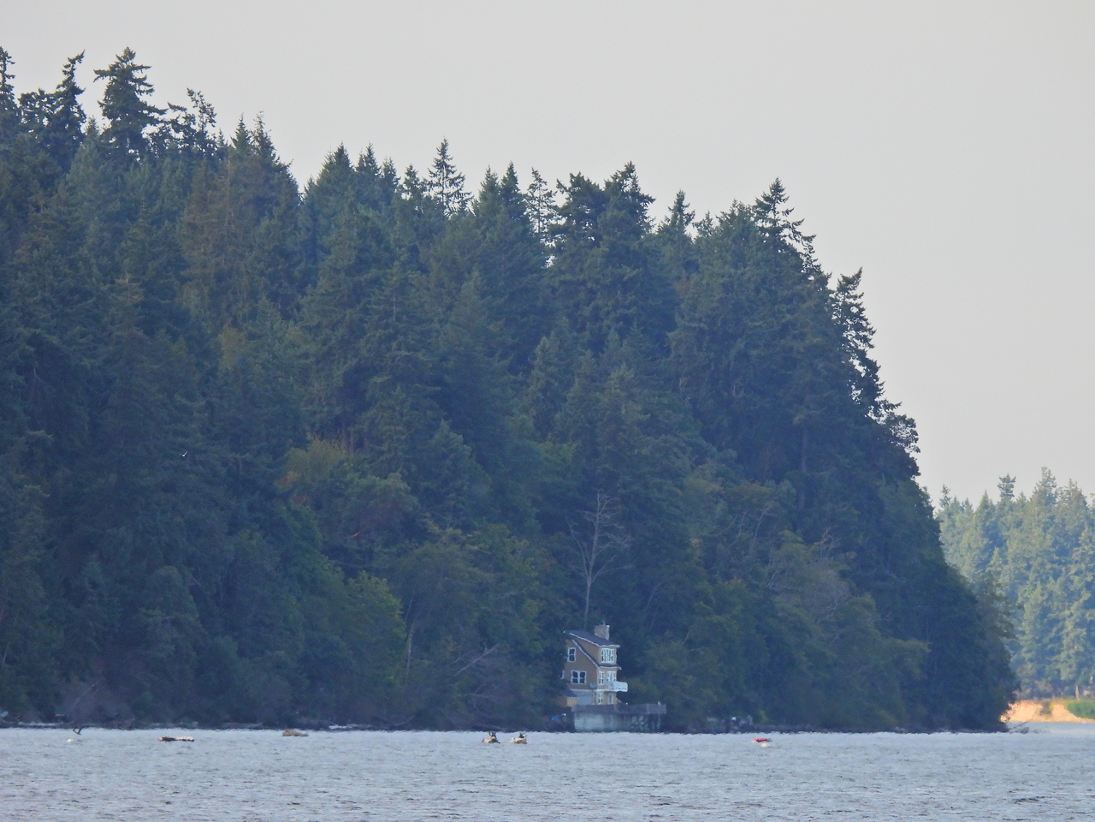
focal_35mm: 800
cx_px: 548
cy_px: 411
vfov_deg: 1.9
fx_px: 25306
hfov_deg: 2.5
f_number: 5.6
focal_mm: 143
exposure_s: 1/500
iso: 250
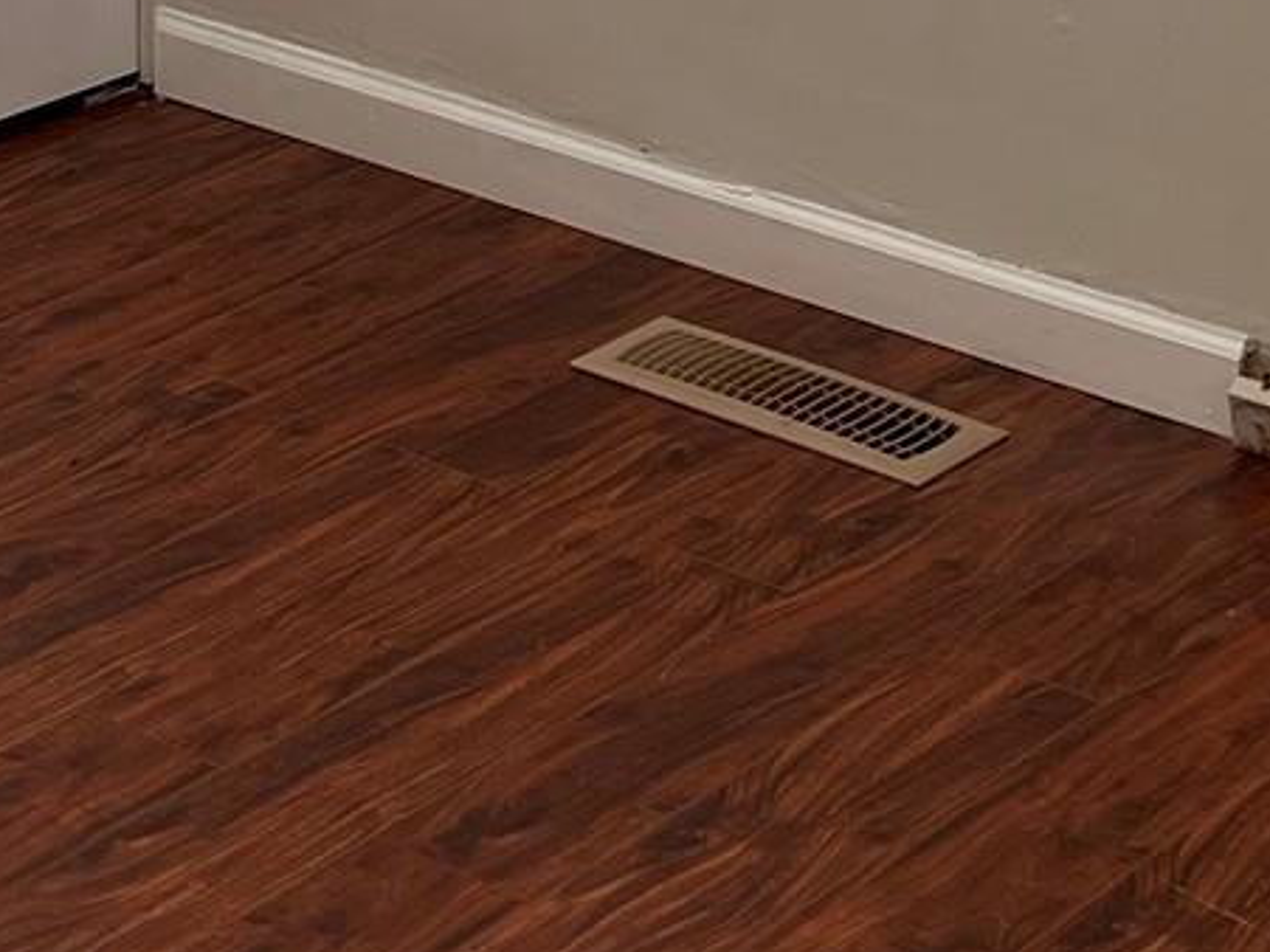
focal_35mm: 118
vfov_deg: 11.7
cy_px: -721
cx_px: 121
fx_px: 4328
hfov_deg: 16.5
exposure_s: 1/120
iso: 64
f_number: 1.5
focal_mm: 5.7
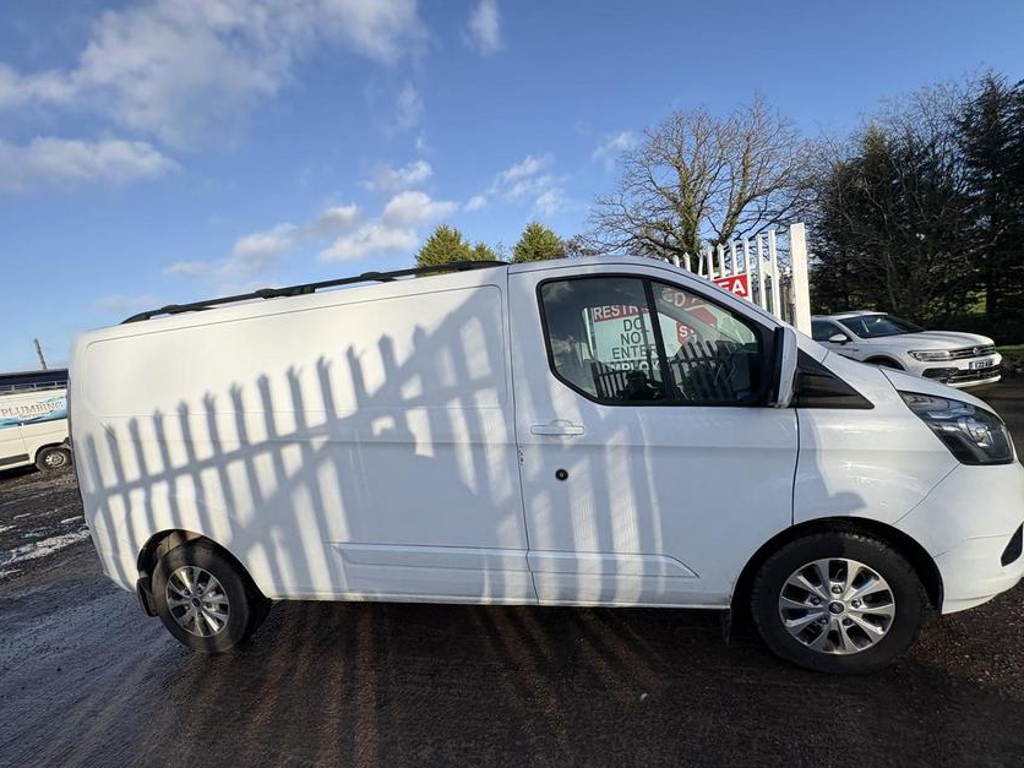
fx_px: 444
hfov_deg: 98.0
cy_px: 410
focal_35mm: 15
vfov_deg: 81.6
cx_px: 545
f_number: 2.2
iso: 40
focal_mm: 2.22
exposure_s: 1/1256
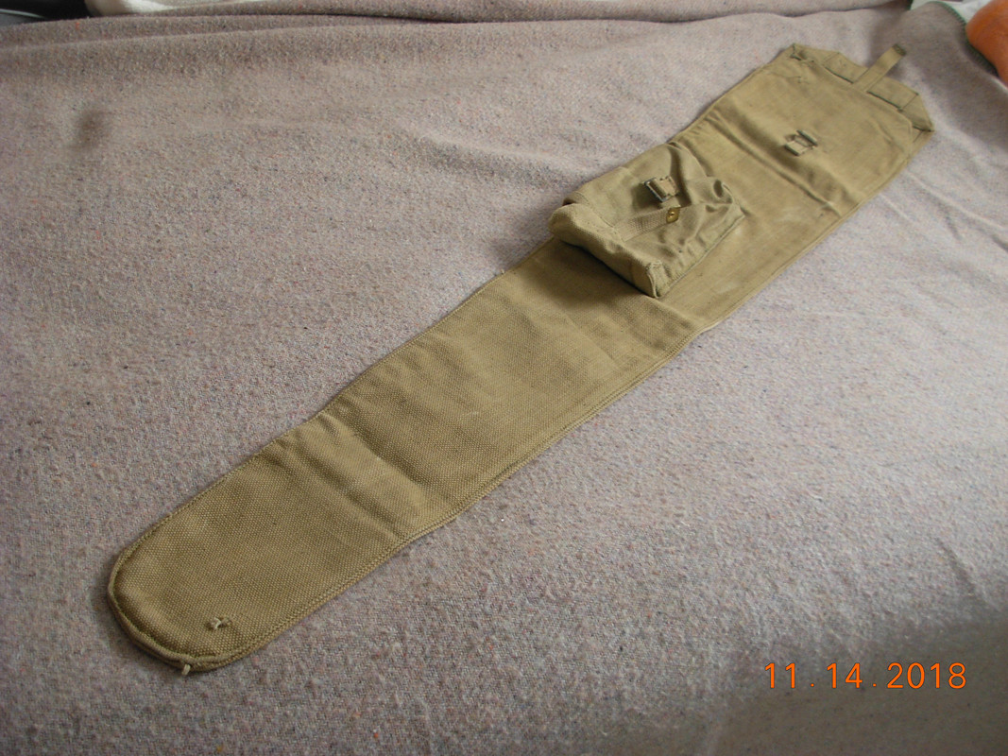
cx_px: 504
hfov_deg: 49.0
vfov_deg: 37.7
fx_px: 1106
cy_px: 378
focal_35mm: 38
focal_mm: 6.3
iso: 100
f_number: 2.9
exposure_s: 1/4
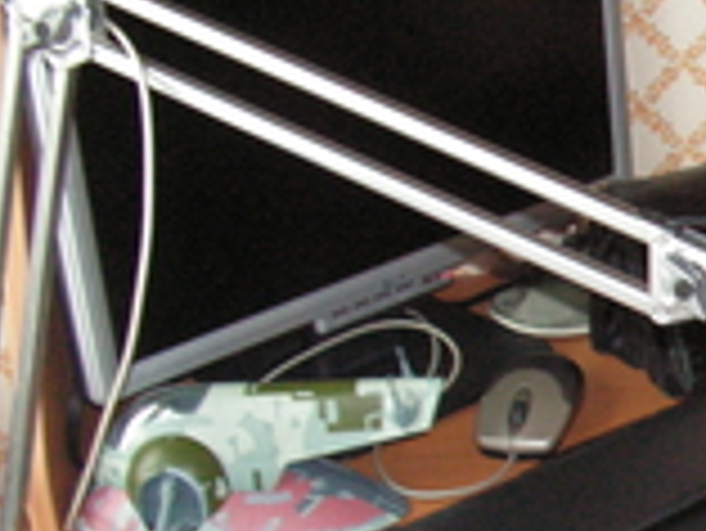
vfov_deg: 14.3
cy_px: 410
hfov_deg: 17.9
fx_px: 2102
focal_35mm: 103
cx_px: 899
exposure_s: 1/40
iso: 160
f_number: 3.2
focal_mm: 6
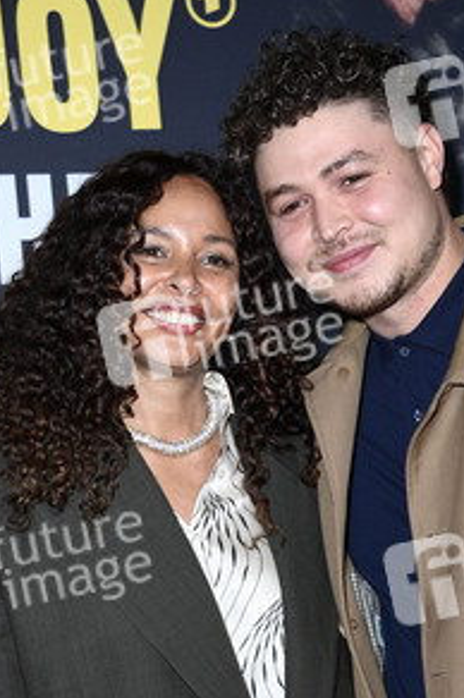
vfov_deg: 21.9
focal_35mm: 93
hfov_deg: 14.7
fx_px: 1802
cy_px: 449
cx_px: 289
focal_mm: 68
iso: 1000
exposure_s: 1/250
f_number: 5.6
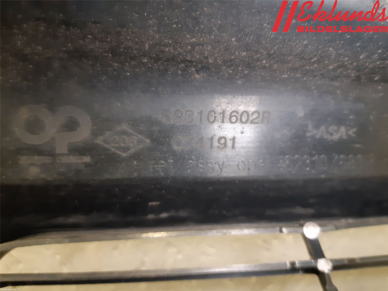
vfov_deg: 53.1
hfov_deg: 67.3
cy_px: 146
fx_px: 291
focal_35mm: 26
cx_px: 194
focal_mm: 3.93
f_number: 1.7
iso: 320
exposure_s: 1/25
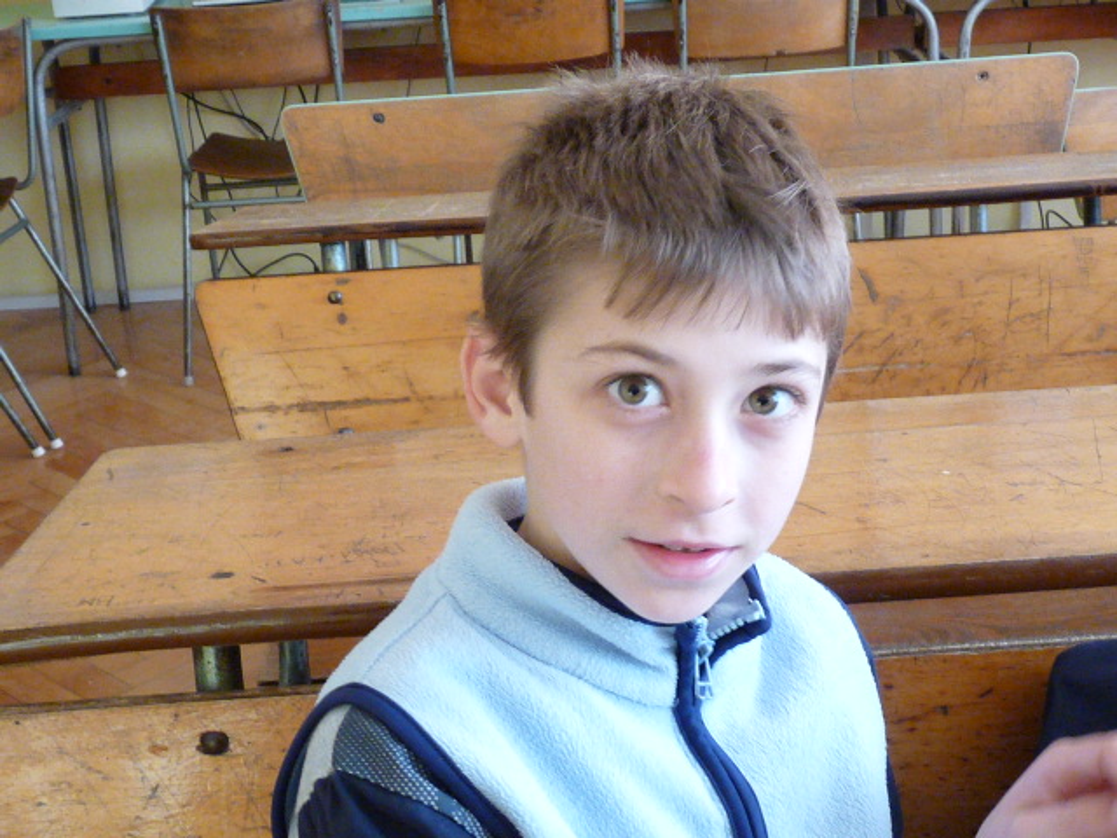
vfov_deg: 29.1
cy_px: 419
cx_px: 558
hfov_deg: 38.2
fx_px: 1613
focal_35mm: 50
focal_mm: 5
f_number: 2.8
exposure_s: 1/80
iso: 400
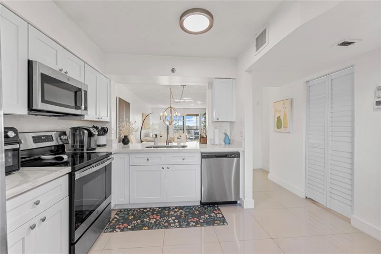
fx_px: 148
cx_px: 190
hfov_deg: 104.3
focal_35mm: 14
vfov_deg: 81.2
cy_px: 127
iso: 500
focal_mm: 14
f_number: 8
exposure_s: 1/5
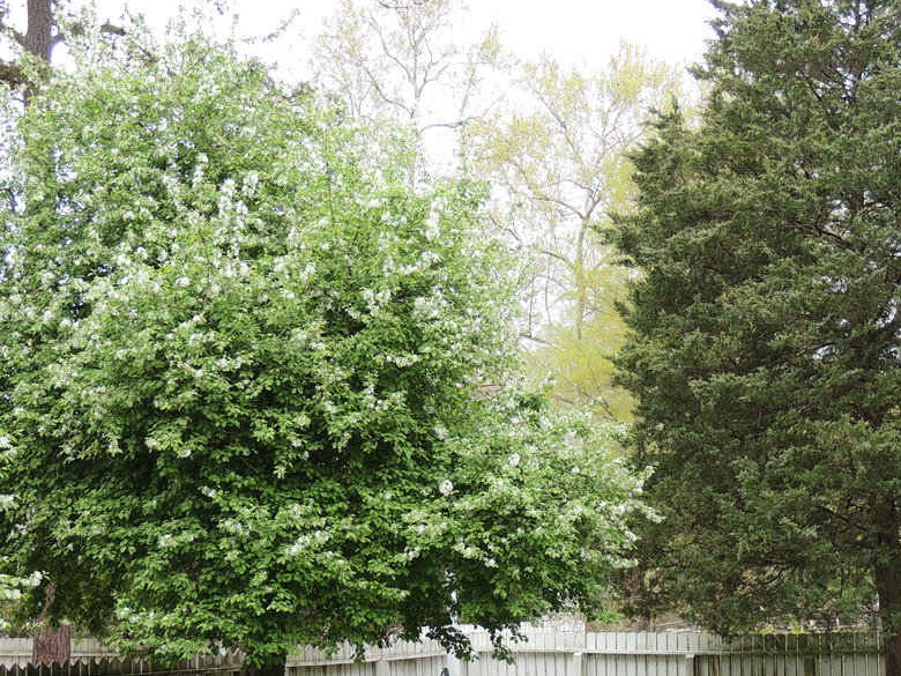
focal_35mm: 82
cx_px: 536
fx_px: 2134
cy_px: 432
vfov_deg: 18.0
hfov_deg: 23.8
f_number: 3.6
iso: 100
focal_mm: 8.9
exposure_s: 1/250
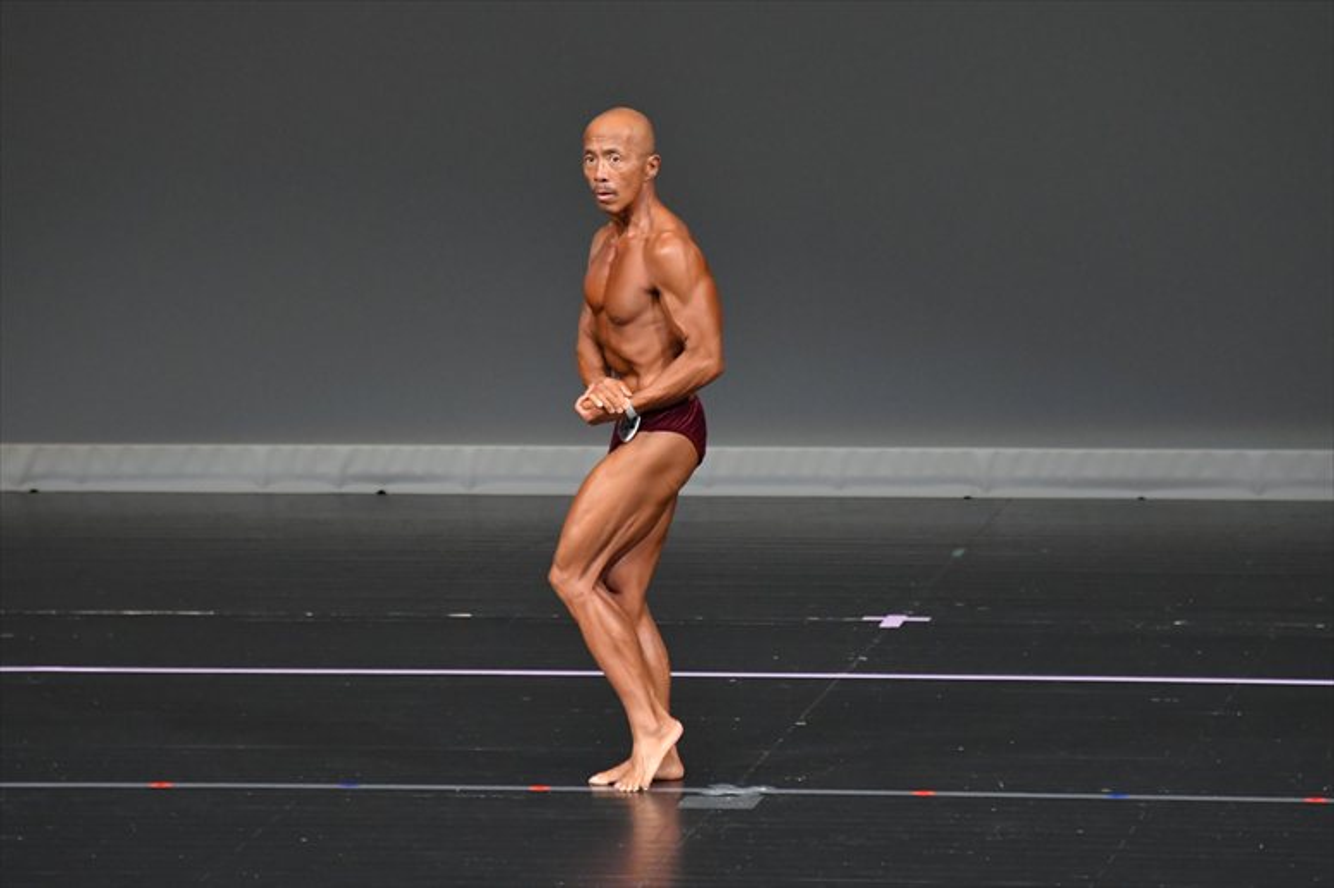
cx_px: 667
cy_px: 444
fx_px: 12778
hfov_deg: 6.0
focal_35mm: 345
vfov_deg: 4.0
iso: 4000
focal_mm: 230
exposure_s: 1/400
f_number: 5.6
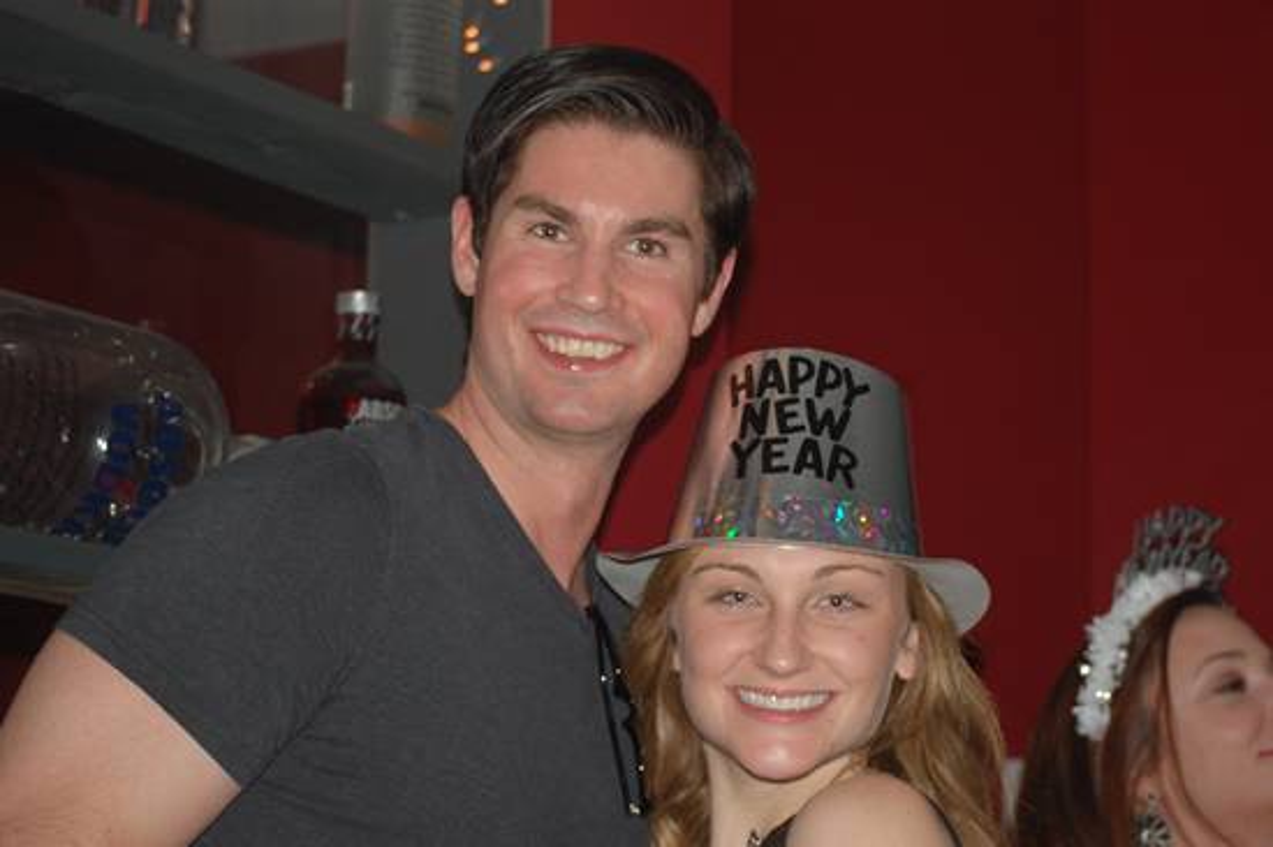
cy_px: 424
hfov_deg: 24.6
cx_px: 636
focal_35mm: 82
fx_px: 2915
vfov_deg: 16.5
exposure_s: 1/60
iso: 400
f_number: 4
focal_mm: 55
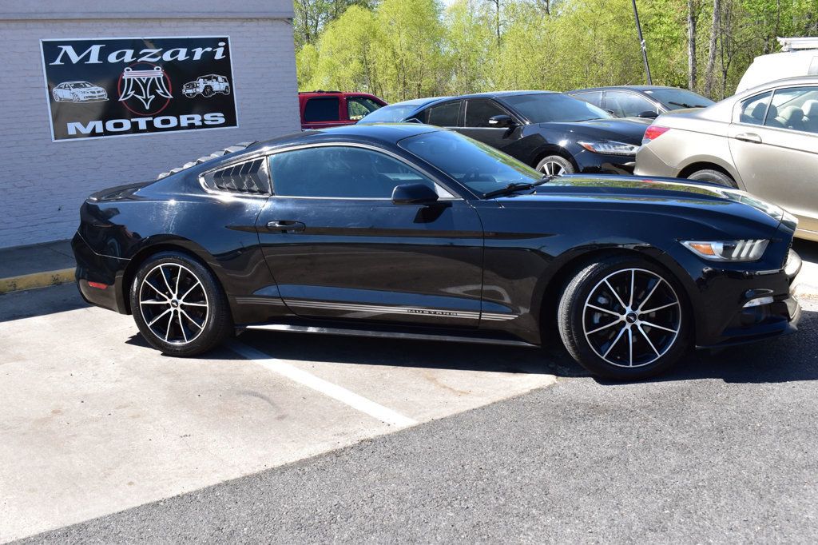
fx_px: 886
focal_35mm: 39
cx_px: 409
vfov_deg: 34.2
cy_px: 272
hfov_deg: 49.6
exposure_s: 1/320
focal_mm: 26
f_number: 10
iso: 400
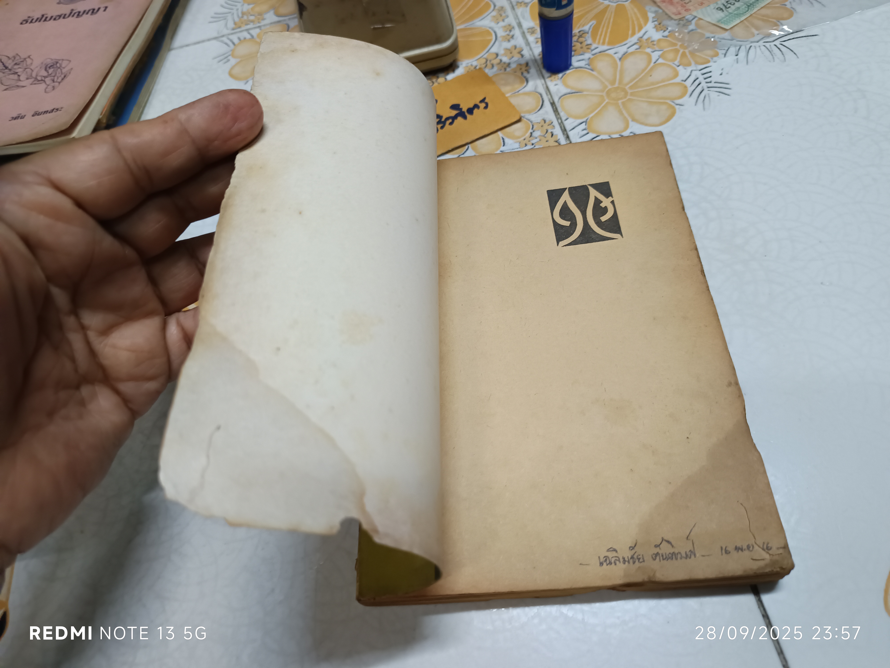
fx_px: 617
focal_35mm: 24
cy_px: 334
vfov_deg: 56.8
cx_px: 445
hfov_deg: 71.6
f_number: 1.7
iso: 1151
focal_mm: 5.31
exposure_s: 1/33.3
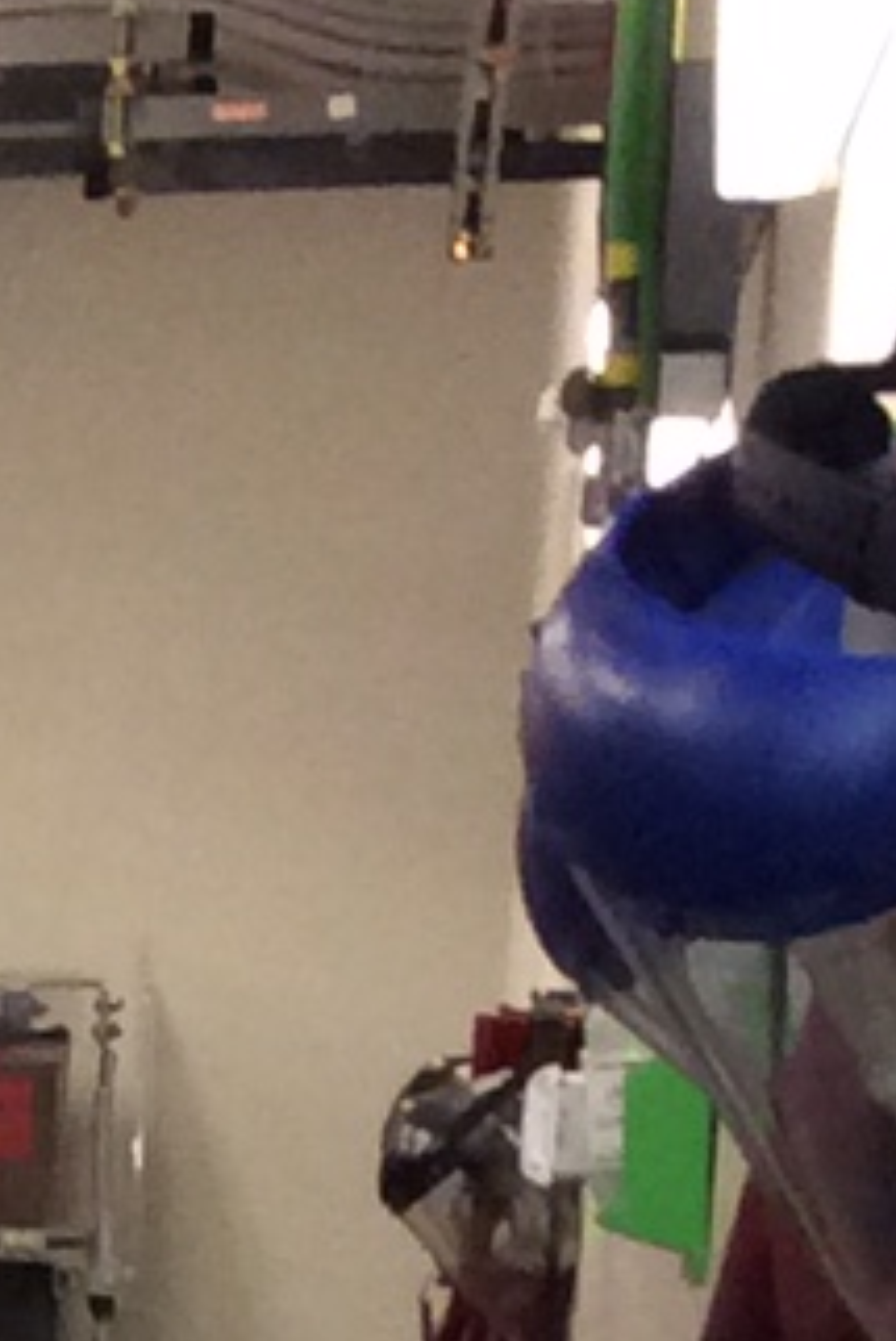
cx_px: -1746
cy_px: 2599
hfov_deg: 6.0
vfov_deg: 9.2
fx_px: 7906
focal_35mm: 212
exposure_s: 1/24
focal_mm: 3.3
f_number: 2.4
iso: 125
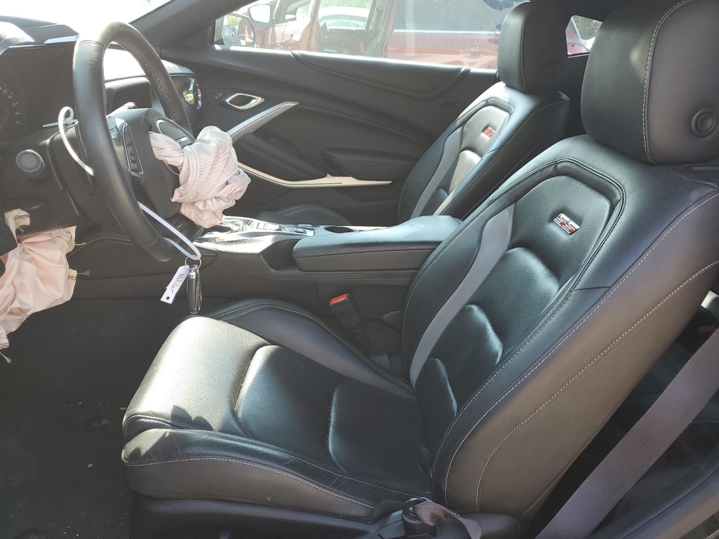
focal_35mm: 26
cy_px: 270
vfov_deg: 53.1
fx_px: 540
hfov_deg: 67.3
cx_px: 360
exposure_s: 1/333
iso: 50
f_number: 1.5
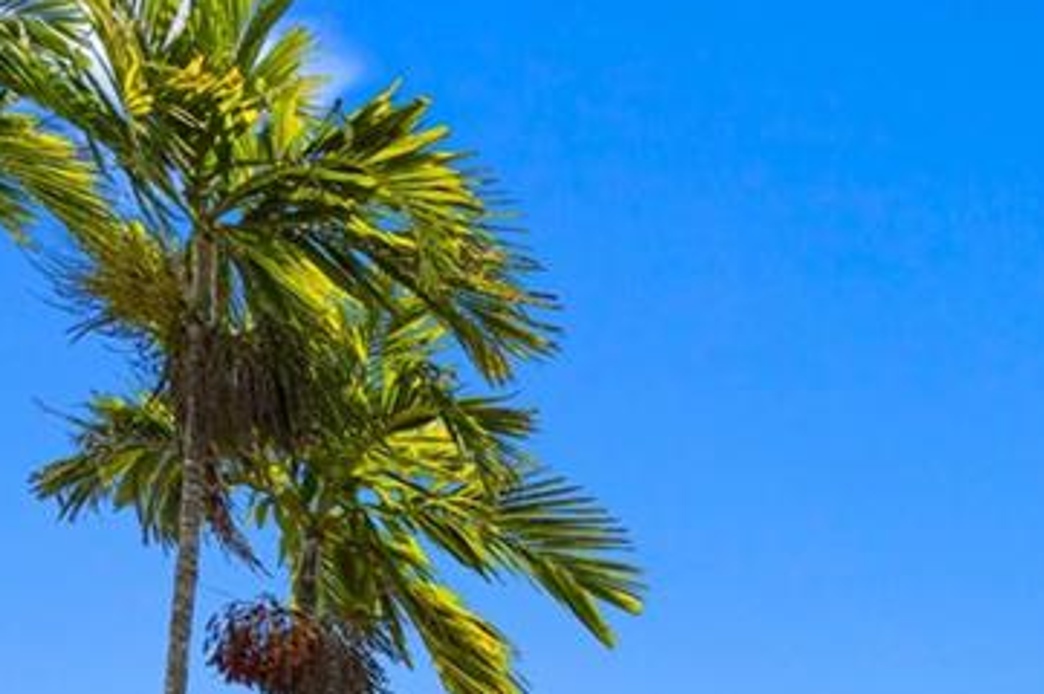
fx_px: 2057
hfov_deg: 21.6
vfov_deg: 14.9
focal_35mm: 71
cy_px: 1469
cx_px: 1732
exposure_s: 1/60
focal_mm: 16
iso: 100
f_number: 5
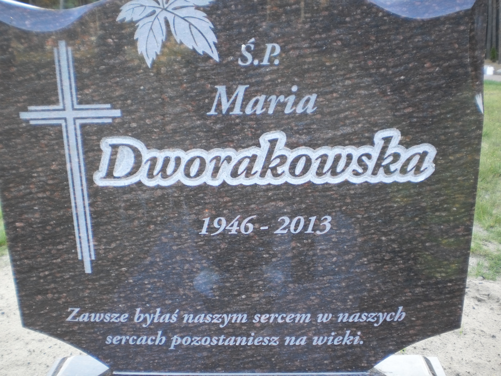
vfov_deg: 39.7
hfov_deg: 51.4
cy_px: 188
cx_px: 250
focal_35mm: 36
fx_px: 521
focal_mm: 6.3
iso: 100
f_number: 3.1
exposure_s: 1/60
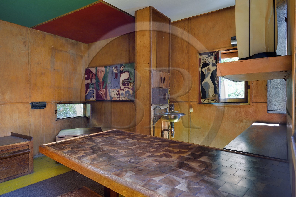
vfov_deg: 57.2
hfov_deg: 78.6
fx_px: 181
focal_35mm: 22
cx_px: 148
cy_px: 98
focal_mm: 22
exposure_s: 1/5
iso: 400
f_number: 13
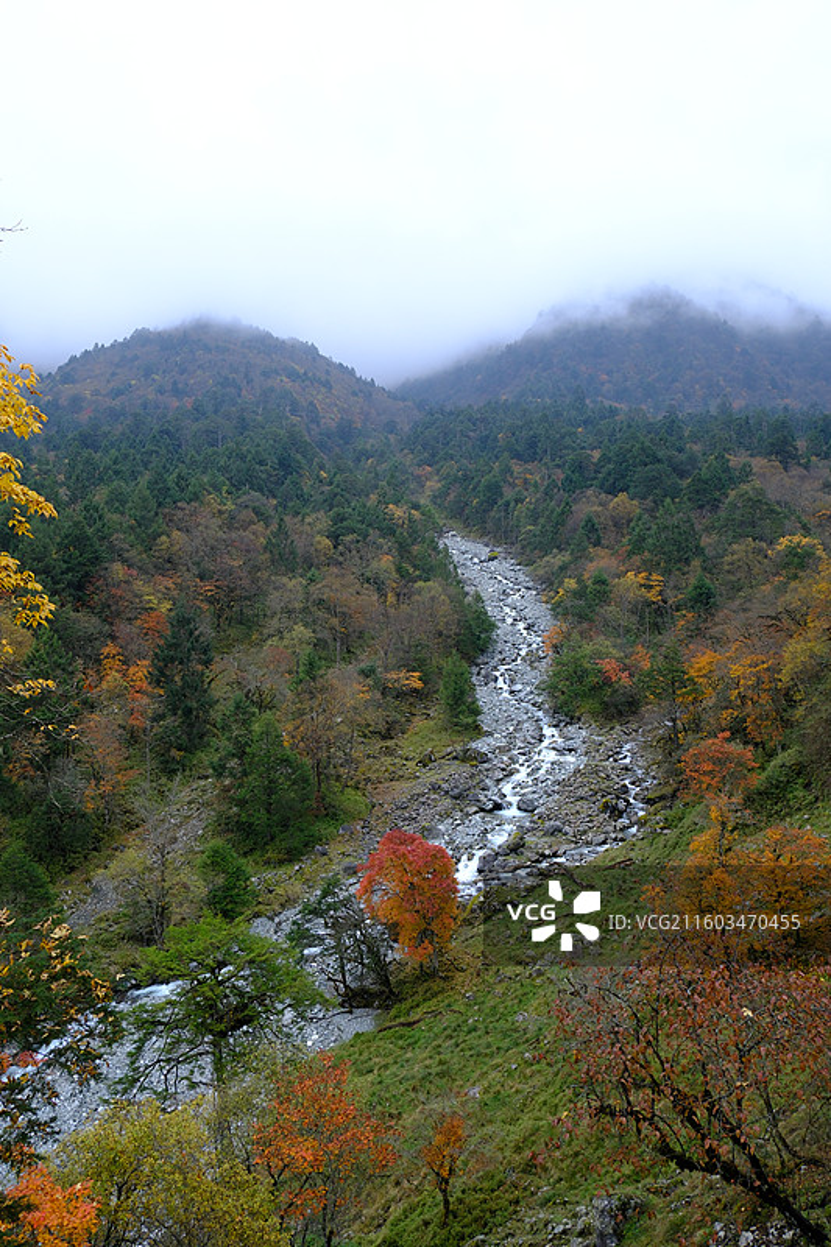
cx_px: 416
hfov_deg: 43.6
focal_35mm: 30
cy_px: 624
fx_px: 1039
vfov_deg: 61.9
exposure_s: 1/125
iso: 640
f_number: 10
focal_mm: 20.3
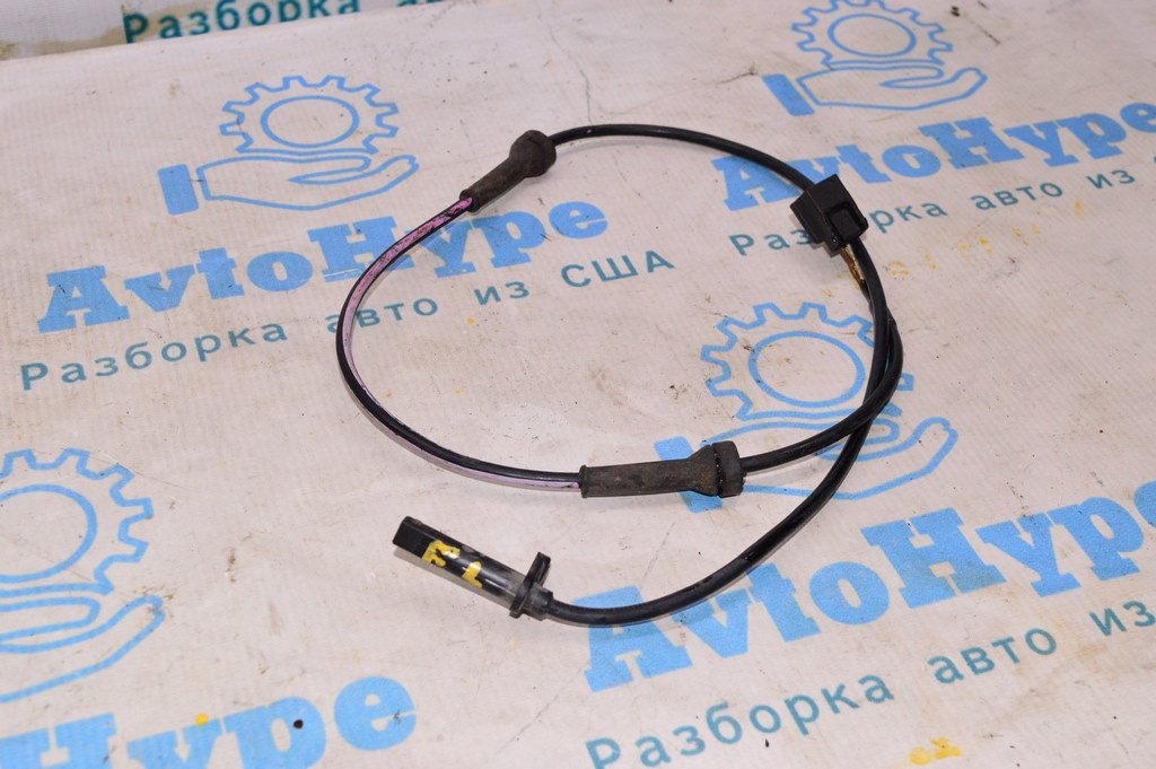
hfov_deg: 38.9
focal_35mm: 51
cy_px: 384
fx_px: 1636
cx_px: 578
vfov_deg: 26.4
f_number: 8
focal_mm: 34
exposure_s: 1/200
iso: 1600
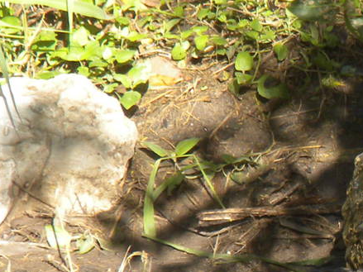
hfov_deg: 2.1
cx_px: 584
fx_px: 9928
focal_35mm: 947
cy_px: 264
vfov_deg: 1.6
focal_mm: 46.2
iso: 64
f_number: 5.3
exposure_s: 1/114
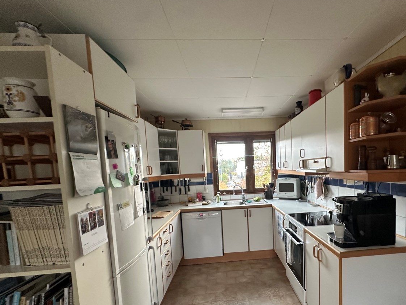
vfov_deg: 70.7
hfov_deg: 86.7
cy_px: 186
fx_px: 211
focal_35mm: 18
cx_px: 243
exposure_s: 1/99
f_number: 2.2
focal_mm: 2.22
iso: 320
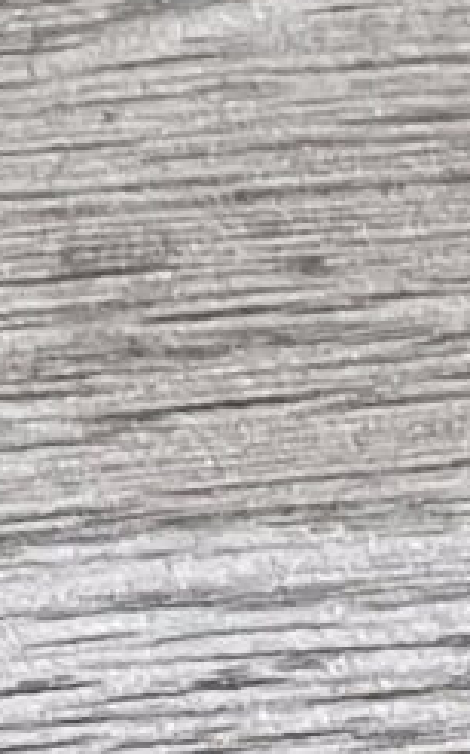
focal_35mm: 846
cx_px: 565
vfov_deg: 2.5
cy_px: 2079
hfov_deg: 1.5
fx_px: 17369
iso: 50
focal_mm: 9
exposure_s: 1/99
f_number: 2.8
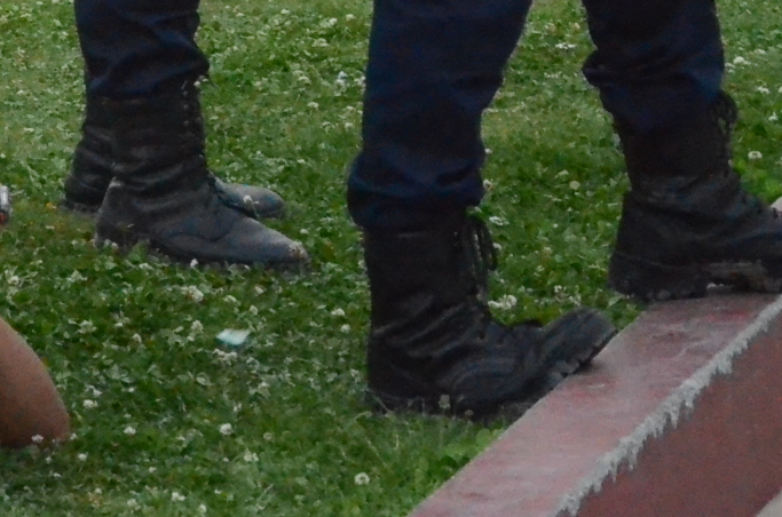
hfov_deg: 6.5
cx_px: -506
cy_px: -138
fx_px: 6805
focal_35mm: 314
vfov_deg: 4.3
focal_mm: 58
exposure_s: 1/200
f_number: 5.6
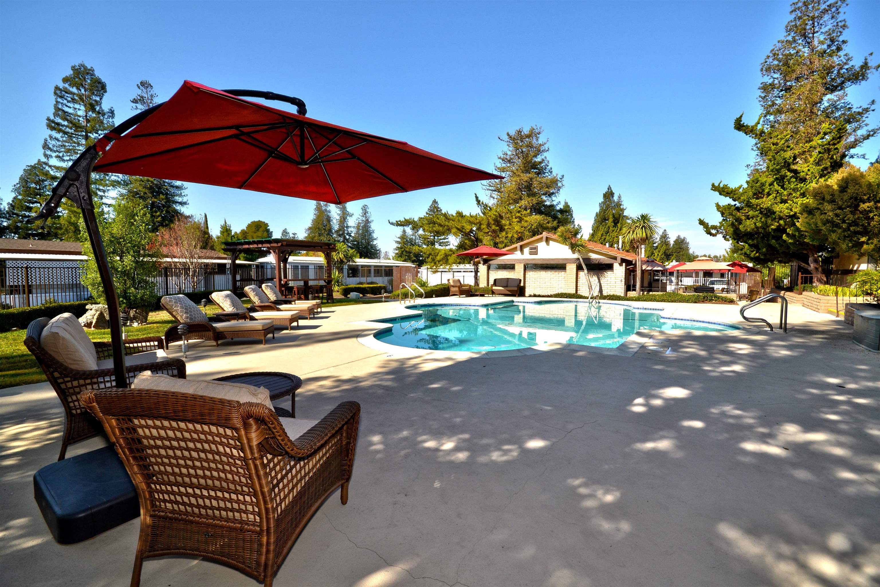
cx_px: 440
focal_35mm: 15
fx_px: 367
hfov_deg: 100.4
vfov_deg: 77.3
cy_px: 294
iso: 200
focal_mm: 10
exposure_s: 1/200
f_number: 10
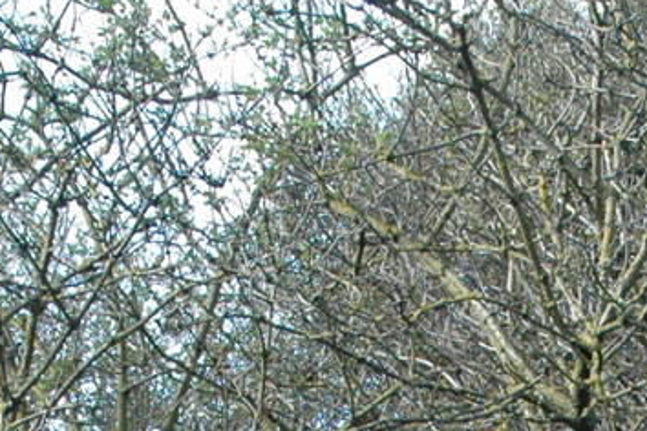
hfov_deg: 13.5
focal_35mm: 149
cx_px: 733
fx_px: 2678
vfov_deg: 8.5
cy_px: 965
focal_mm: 22
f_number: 7.1
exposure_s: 1/200
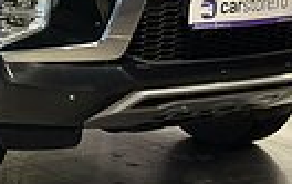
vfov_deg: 9.5
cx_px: 7
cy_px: -21
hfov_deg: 15.0
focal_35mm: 137
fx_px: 1092
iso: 200
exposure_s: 1/33
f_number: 1.78
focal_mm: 6.76
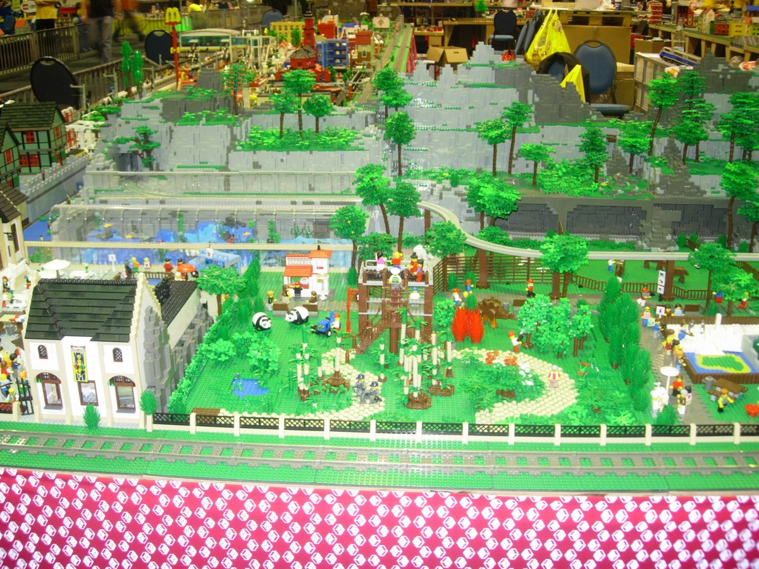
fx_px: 833
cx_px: 380
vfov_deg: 37.7
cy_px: 284
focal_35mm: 38
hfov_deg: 49.0
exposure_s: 1/6.1
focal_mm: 7.8
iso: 79
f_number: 2.8
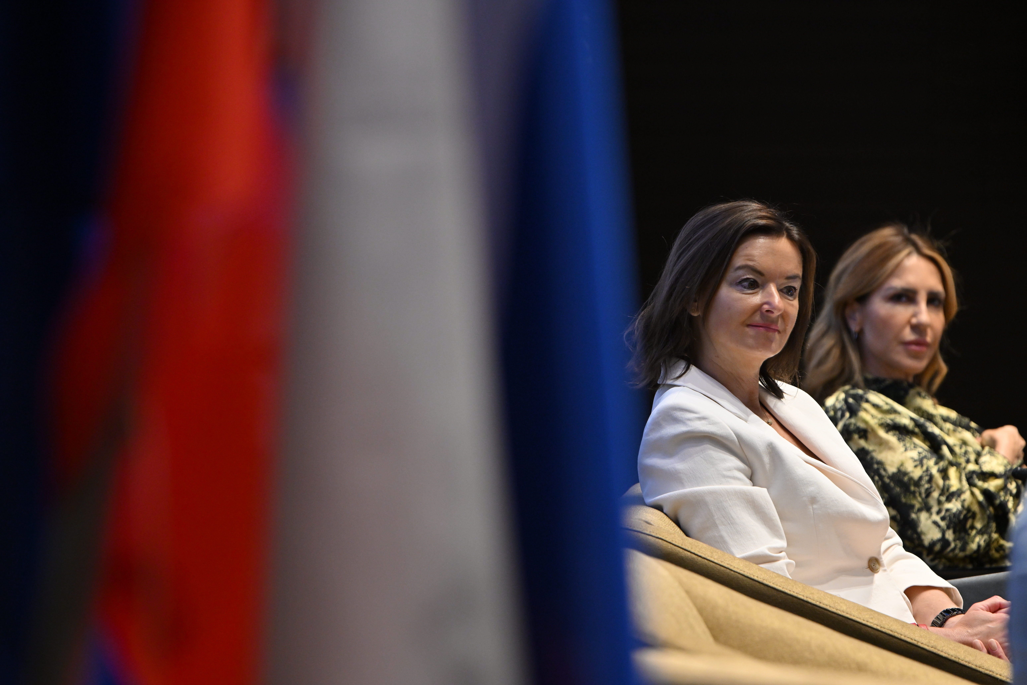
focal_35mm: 200
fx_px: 5705
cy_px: 342
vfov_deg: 6.9
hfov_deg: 10.3
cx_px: 514
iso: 2000
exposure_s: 1/160
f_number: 5
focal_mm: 200
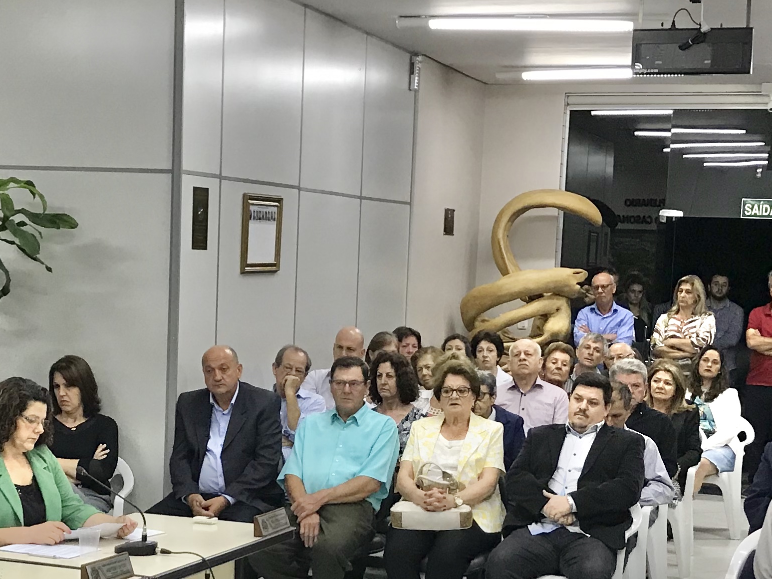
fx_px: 1628
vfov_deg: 20.0
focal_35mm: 73
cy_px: 447
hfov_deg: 26.6
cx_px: 297
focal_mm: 3.99
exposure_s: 1/30
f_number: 1.8
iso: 40
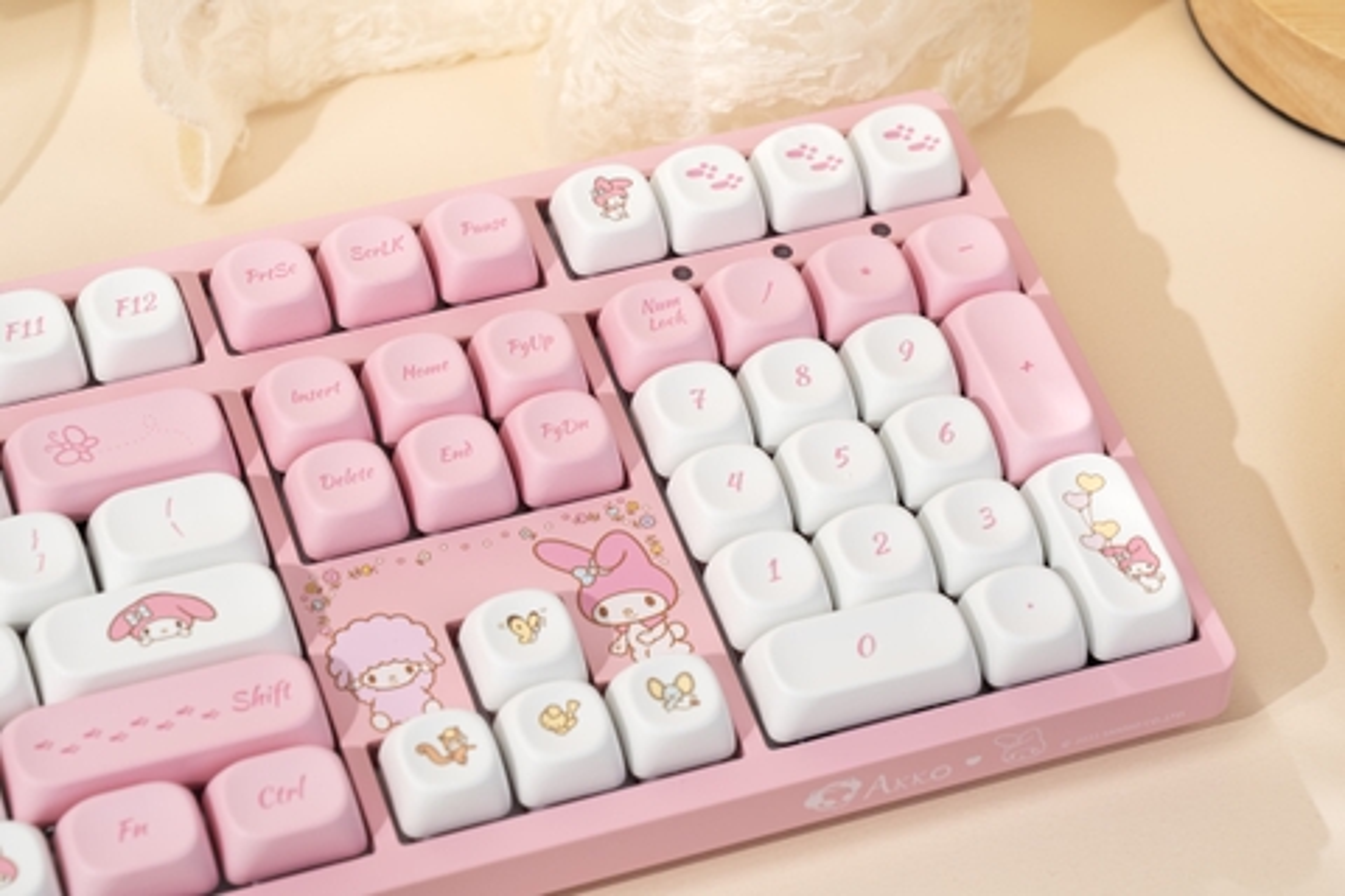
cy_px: 448
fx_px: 3923
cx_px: 672
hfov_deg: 19.5
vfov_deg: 13.0
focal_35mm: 105
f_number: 8
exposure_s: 1/160
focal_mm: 70
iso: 640
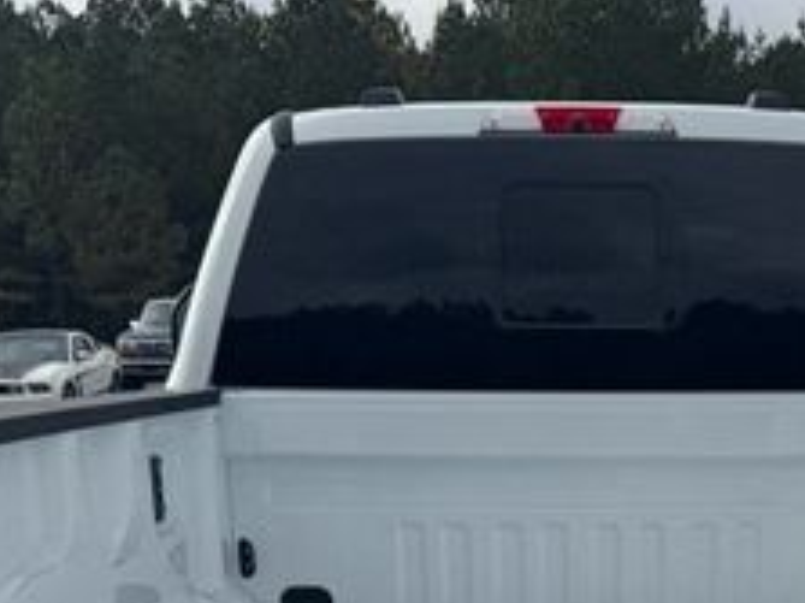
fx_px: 1604
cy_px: 863
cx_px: 617
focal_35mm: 69
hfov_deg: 27.7
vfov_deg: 19.1
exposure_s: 1/9009
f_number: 1.78
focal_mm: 6.76
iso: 80
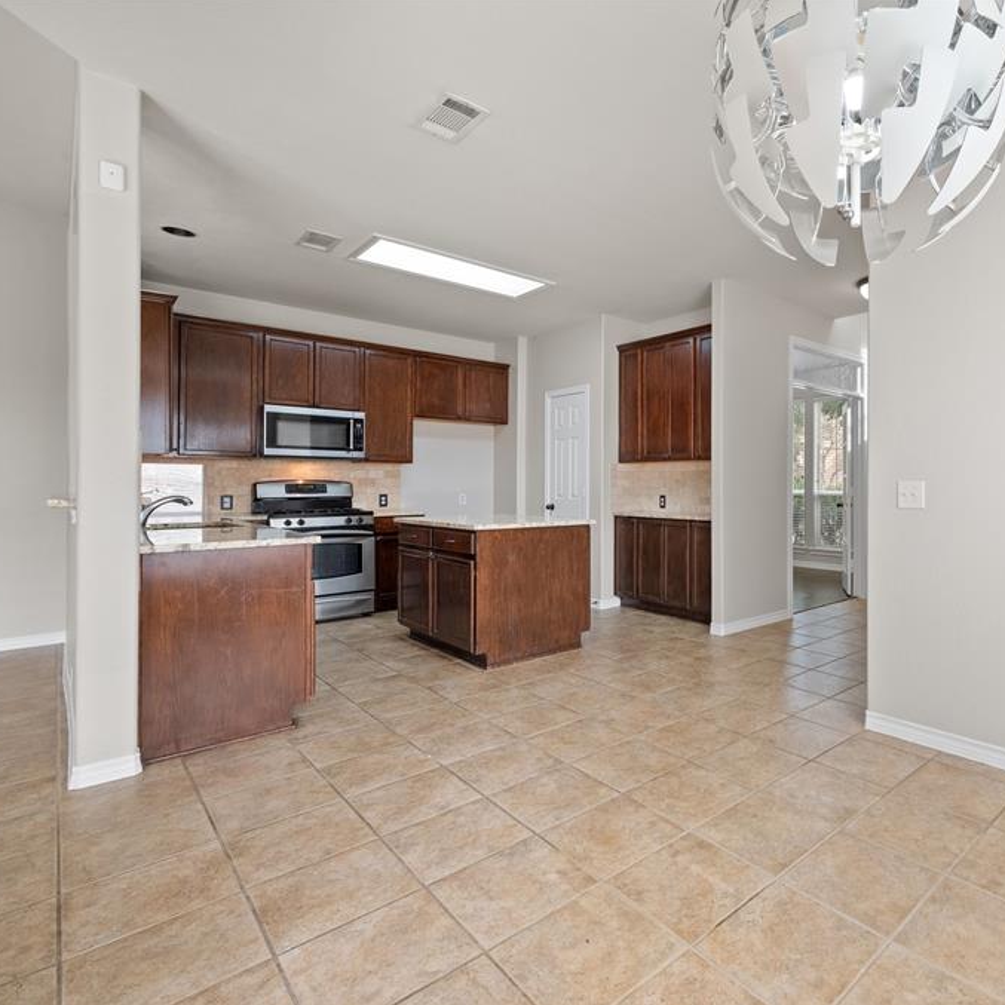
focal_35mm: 18
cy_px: 504
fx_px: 591
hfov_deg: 76.5
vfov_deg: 80.7
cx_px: 716
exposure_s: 1/30
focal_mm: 14
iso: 1600
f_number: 8
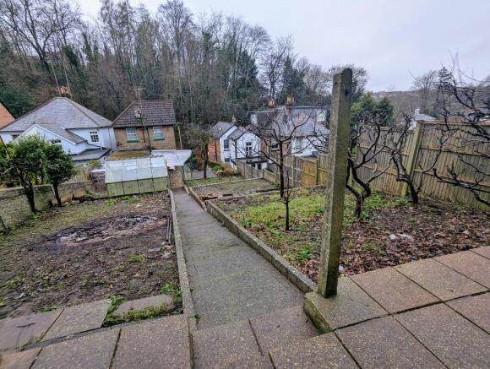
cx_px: 245
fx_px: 227
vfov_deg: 78.3
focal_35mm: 16
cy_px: 184
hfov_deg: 94.4
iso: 50
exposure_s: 1/143
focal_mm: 2.35
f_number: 2.2
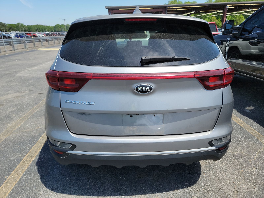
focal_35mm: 24
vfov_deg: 56.8
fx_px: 183
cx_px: 132
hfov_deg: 71.6
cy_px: 99
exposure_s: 1/671
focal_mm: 6.7
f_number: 1.8
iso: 50
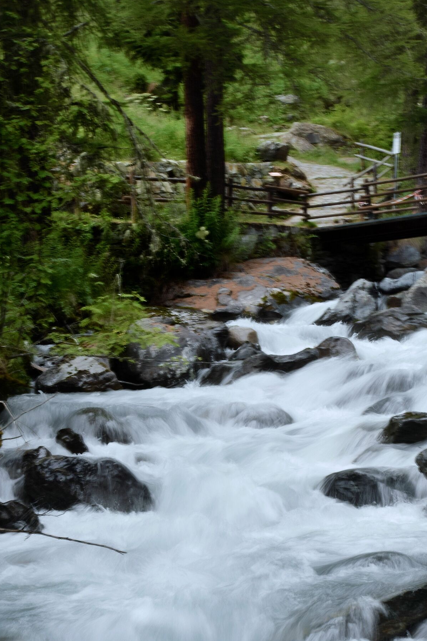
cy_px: 411
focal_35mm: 104
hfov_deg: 13.2
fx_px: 1850
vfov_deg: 19.6
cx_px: 274
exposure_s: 1/8
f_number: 25
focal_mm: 52
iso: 100
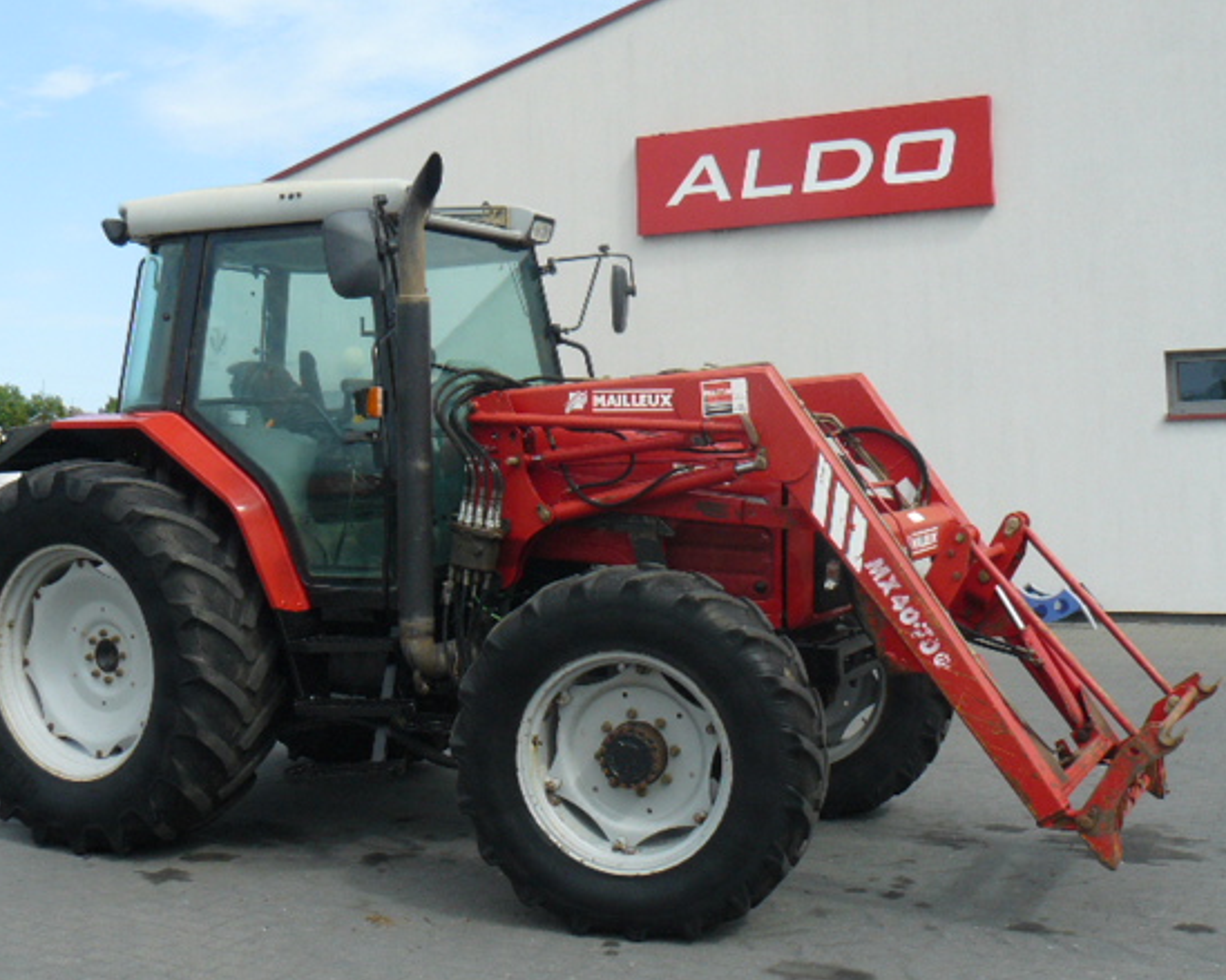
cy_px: 462
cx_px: 565
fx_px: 1487
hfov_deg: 44.8
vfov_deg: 36.5
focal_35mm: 41
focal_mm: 6
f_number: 5.6
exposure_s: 1/250
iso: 100
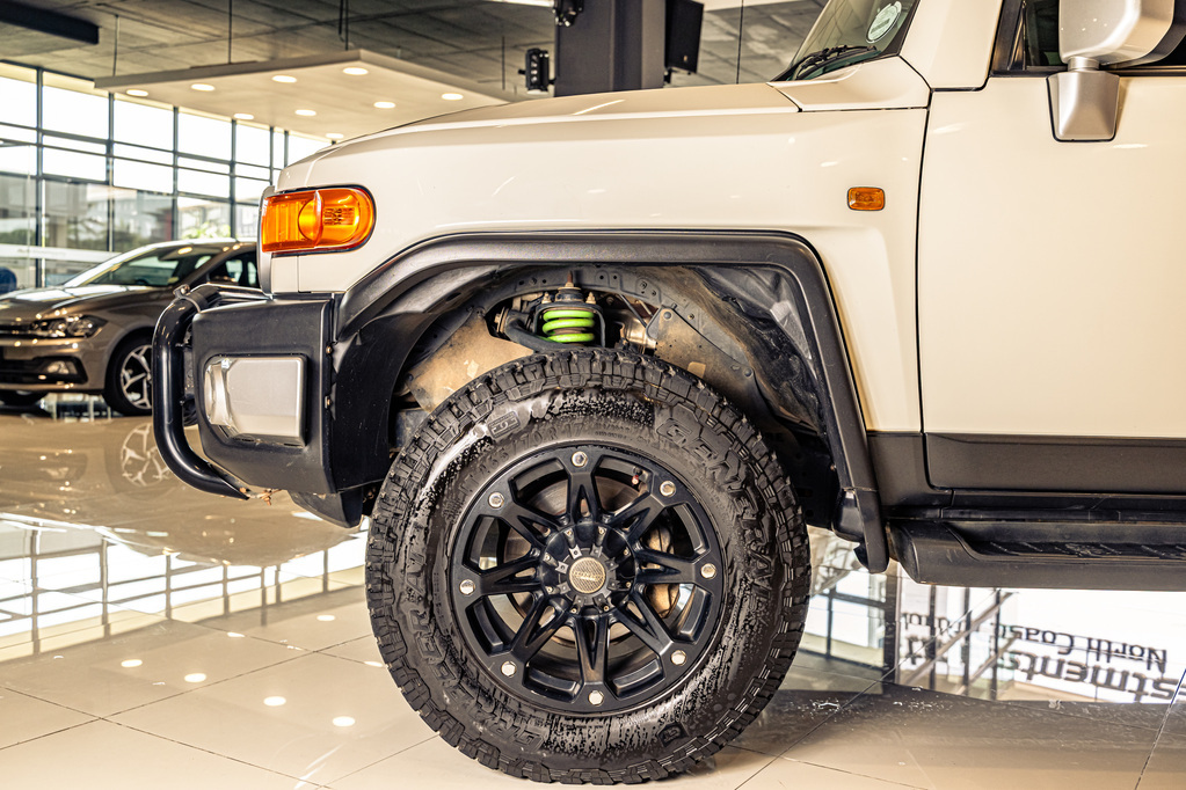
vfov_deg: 36.9
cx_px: 593
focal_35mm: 36
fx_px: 1186
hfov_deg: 53.1
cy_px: 395
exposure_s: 1/200
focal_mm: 36
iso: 500
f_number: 5
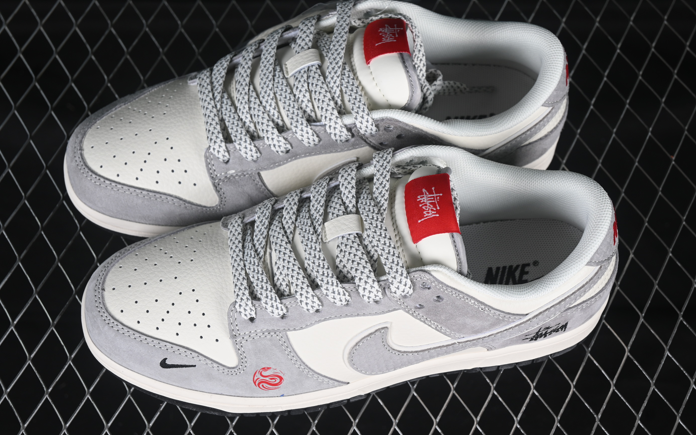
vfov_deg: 16.9
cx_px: 346
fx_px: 1460
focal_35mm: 77
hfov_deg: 26.8
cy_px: 206
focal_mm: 50
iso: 160
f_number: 7.1
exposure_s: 1/80
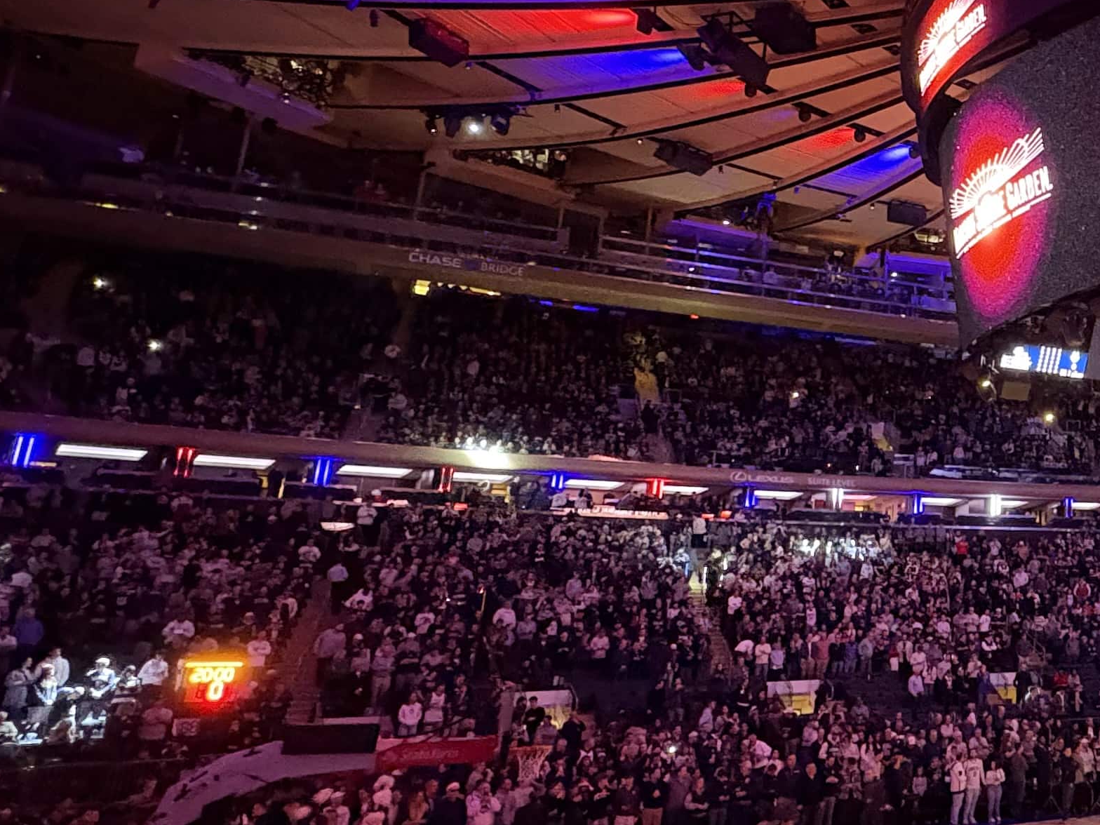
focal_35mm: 36
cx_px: 1183
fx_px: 1144
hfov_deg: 41.8
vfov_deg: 39.4
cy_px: 304
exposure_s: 1/30
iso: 1000
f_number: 2.2
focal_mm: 2.22
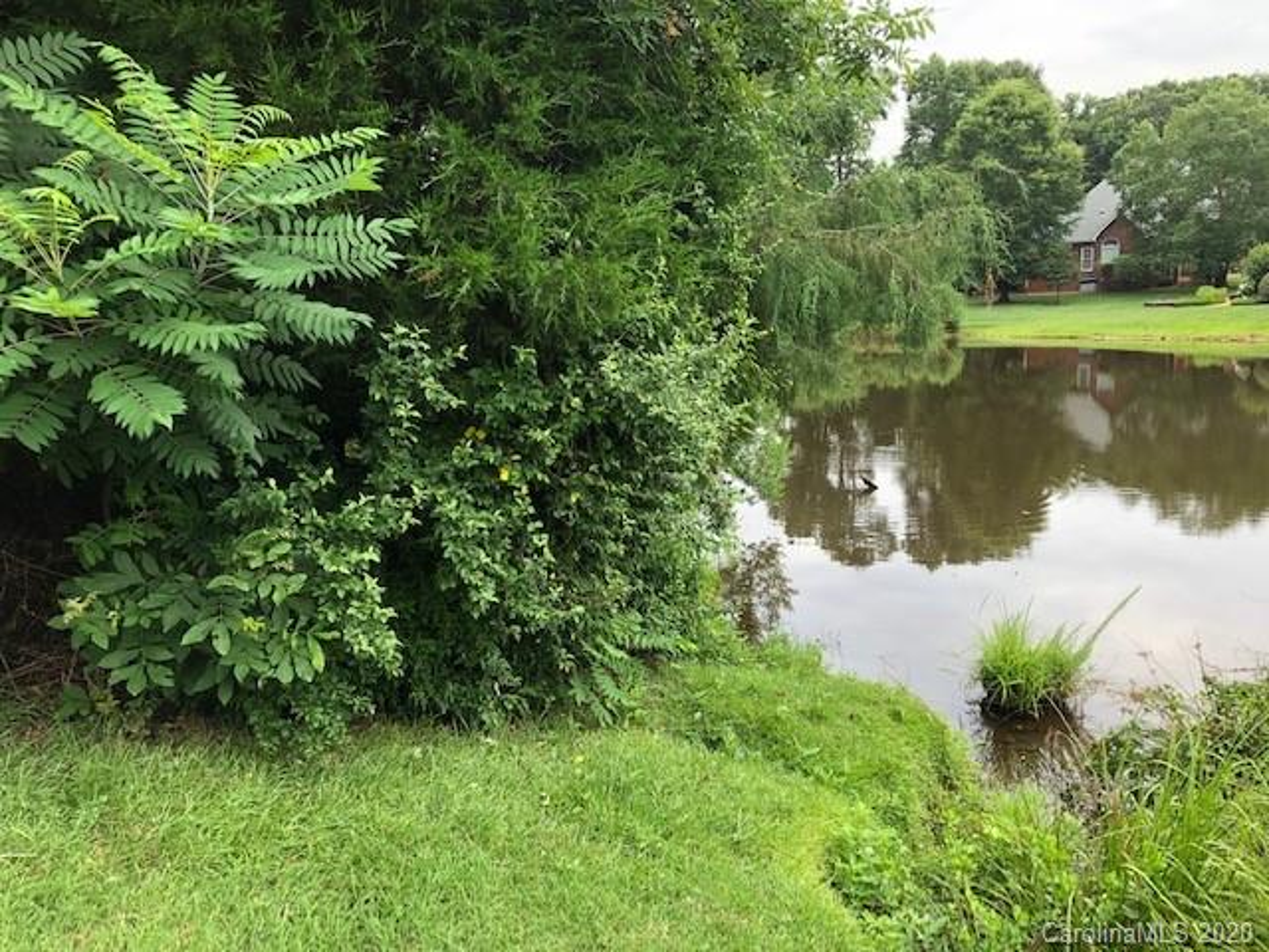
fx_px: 1026
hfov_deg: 63.4
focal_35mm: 28
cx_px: 634
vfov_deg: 49.7
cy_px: 476
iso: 20
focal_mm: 3.99
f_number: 1.8
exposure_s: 1/296
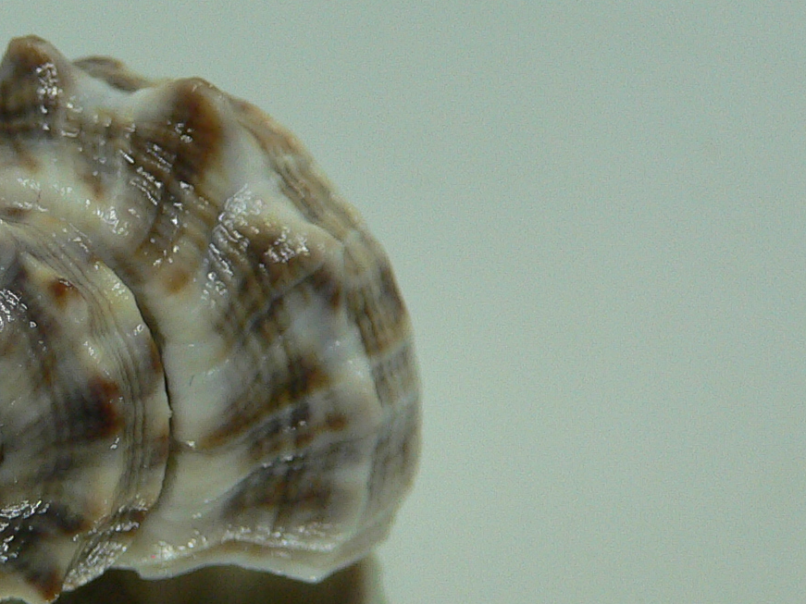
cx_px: 49
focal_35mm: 81
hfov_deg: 23.4
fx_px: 1886
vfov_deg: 18.1
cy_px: 419
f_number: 2.8
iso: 100
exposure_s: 1/60
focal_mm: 4.6
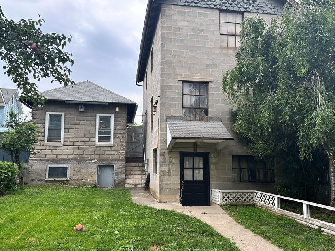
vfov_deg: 48.3
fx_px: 281
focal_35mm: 29
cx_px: 165
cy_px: 130
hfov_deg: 61.6
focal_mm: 6.86
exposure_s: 1/166
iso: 80
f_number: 1.78
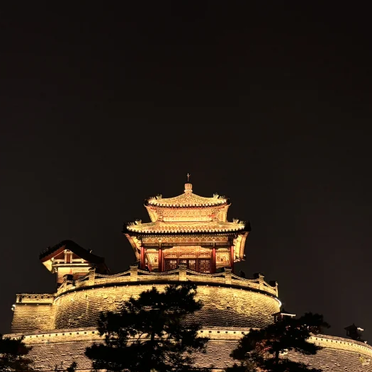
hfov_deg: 27.3
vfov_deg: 27.1
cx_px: 171
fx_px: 766
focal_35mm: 63
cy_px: 246
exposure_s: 1/60
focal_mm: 5.96
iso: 320
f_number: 1.6
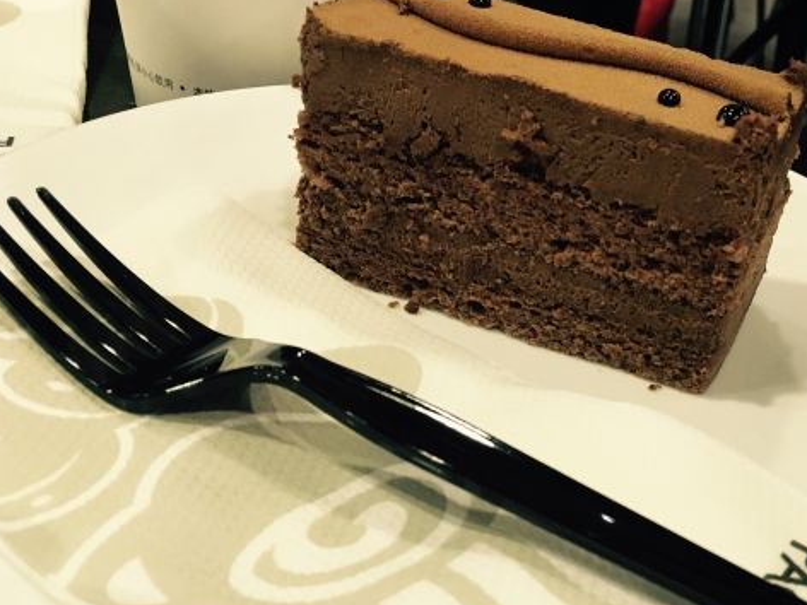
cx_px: 571
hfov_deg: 42.9
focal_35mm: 43
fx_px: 1002
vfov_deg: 33.2
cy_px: 413
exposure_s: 1/33
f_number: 2.2
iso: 160
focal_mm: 4.15
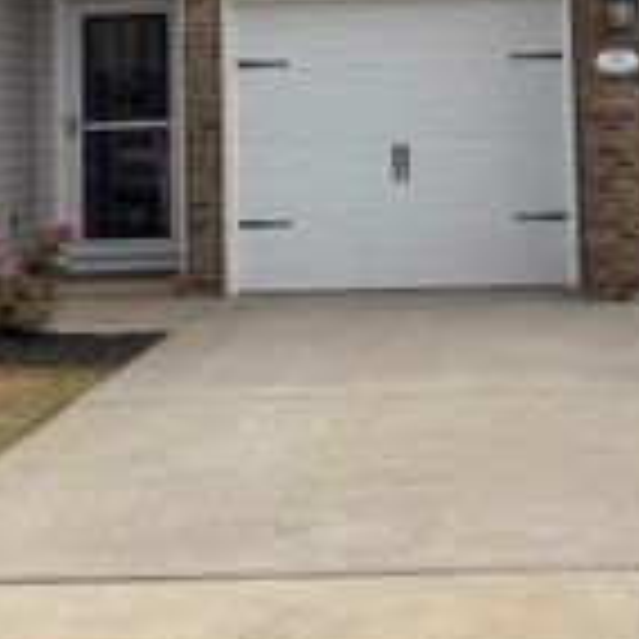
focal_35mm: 81
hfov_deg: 21.2
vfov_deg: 20.5
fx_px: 1692
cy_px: -34
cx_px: 464
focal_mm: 5.96
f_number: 1.6
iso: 50
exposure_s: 1/5348
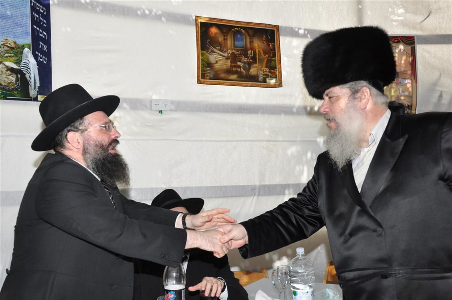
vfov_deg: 36.8
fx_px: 451
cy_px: 150
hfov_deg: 53.2
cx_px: 226
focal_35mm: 36
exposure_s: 1/200
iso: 200
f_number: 7.1
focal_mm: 24
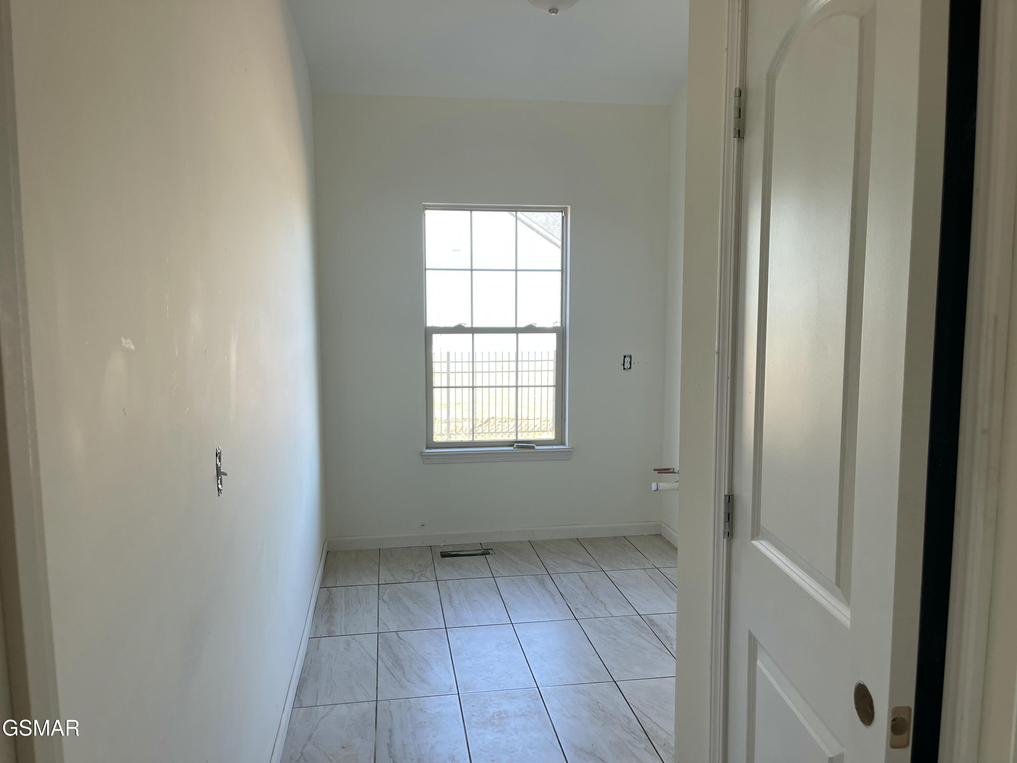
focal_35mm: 25
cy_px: 382
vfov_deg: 54.9
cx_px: 508
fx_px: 734
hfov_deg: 69.4
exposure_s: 1/121
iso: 64
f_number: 1.6
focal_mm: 5.1
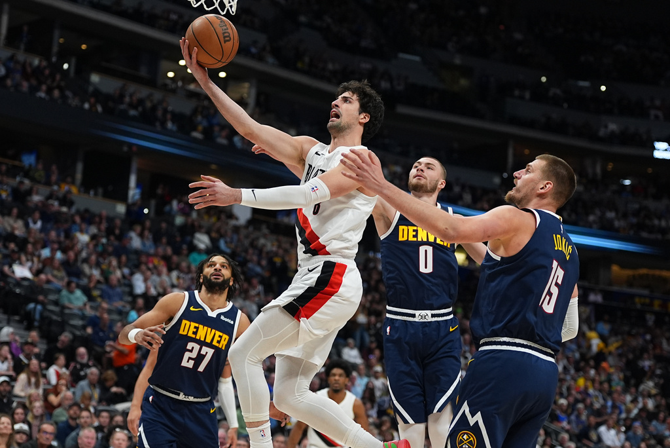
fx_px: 1527
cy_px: 224
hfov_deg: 24.7
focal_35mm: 82
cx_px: 335
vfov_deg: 16.7
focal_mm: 55
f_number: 2
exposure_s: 1/2000
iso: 1600
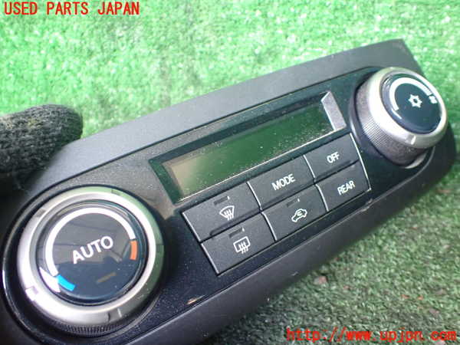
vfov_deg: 46.8
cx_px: 230
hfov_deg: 60.0
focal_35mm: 30
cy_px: 172
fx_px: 399
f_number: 2.3
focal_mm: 5.4
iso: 800
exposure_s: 1/30
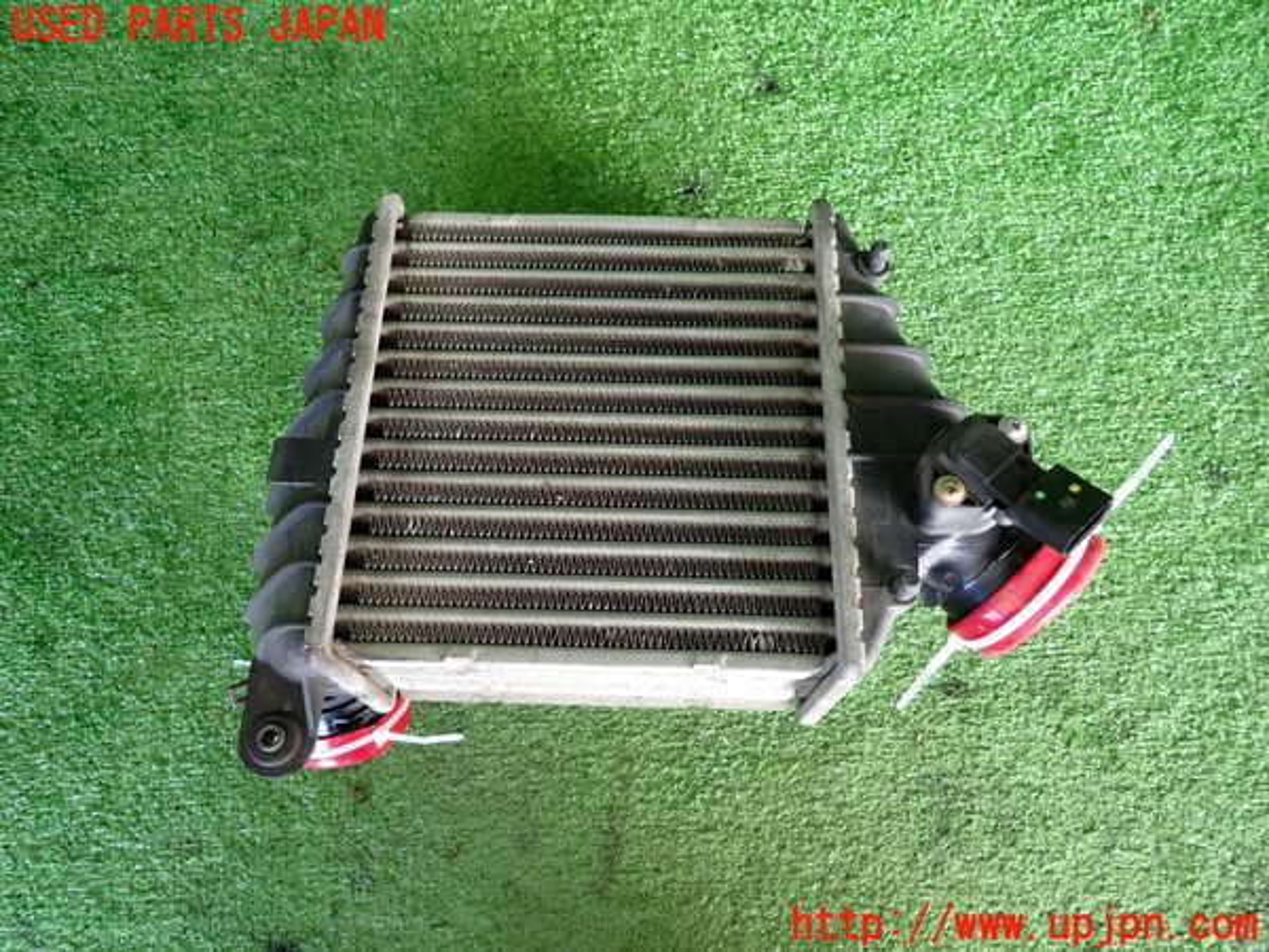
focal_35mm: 25
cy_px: 476
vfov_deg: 54.9
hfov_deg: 69.4
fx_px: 916
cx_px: 634
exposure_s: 1/40
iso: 200
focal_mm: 4.5
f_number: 2
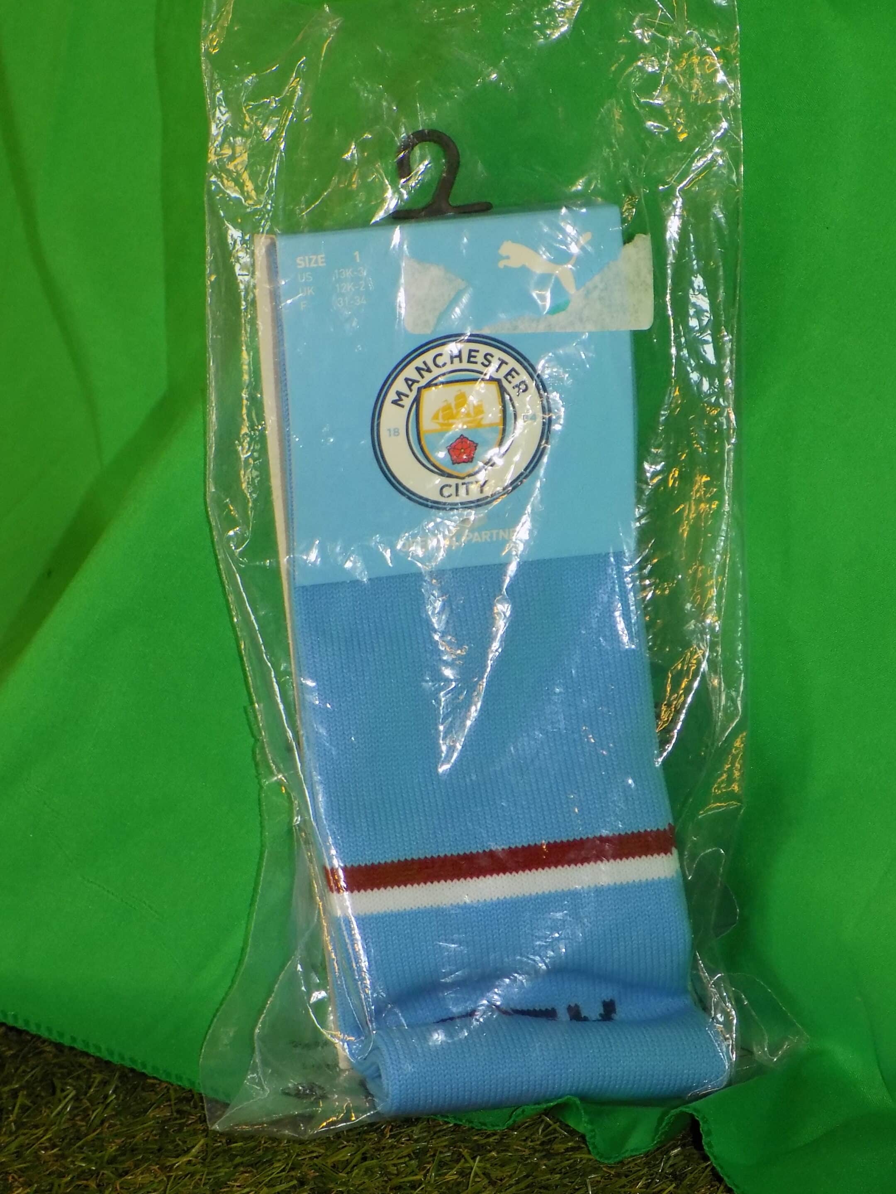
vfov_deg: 14.9
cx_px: 448
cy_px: 597
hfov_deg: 11.2
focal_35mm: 132
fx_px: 4556
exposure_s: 1/30
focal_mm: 23.4
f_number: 5
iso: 200
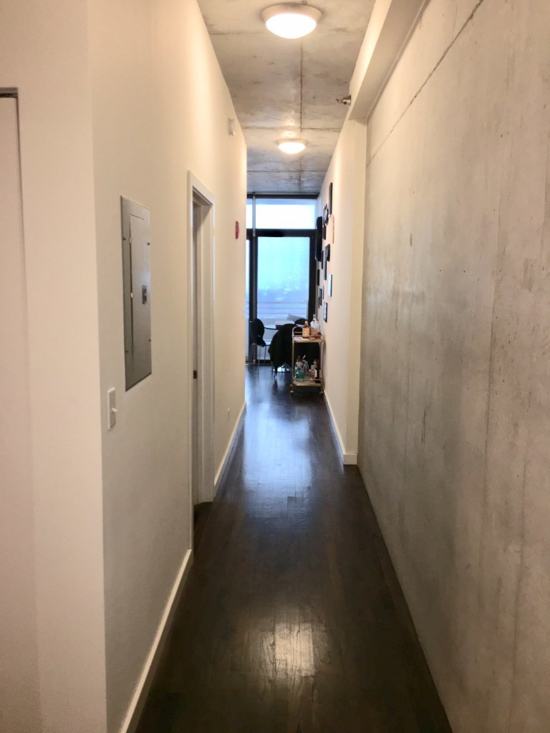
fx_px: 614
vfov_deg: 61.7
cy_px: 366
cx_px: 275
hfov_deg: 48.2
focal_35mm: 29
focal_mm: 4.15
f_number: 2.2
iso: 50
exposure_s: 1/30
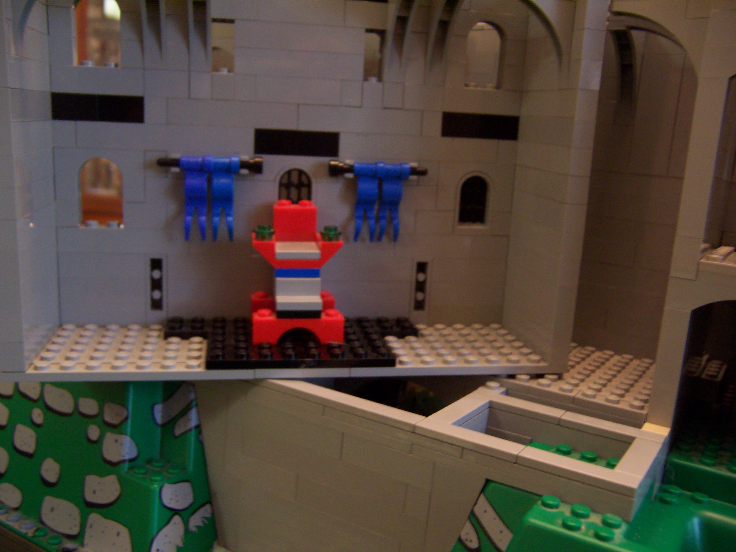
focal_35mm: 33
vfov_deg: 42.9
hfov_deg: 55.4
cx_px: 368
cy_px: 276
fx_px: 702
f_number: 2.8
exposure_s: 1/8
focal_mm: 5.5
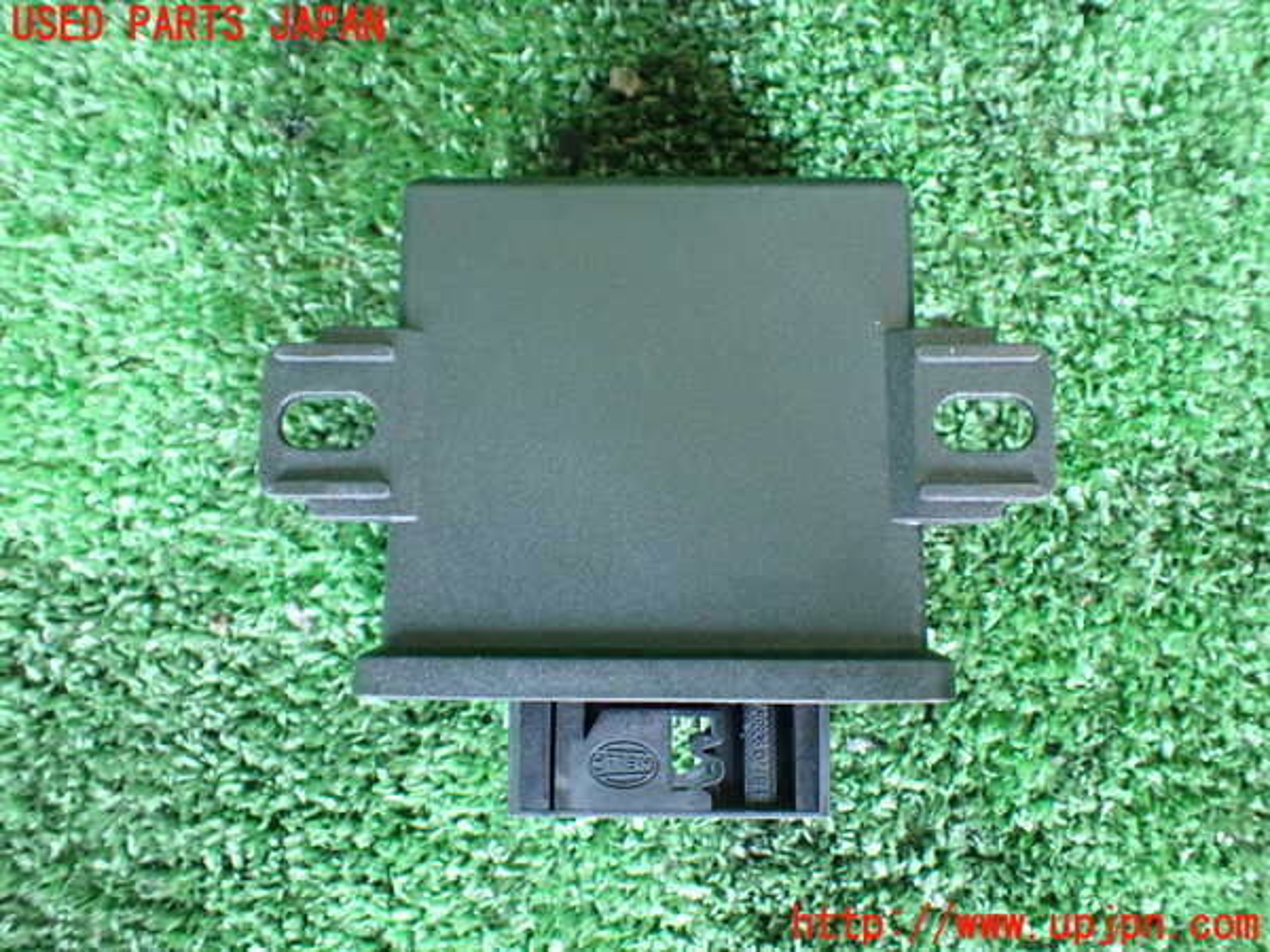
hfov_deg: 60.0
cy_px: 476
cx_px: 635
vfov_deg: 46.8
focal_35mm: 30
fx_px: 1101
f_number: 2.3
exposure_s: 1/80
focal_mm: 5.4
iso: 800
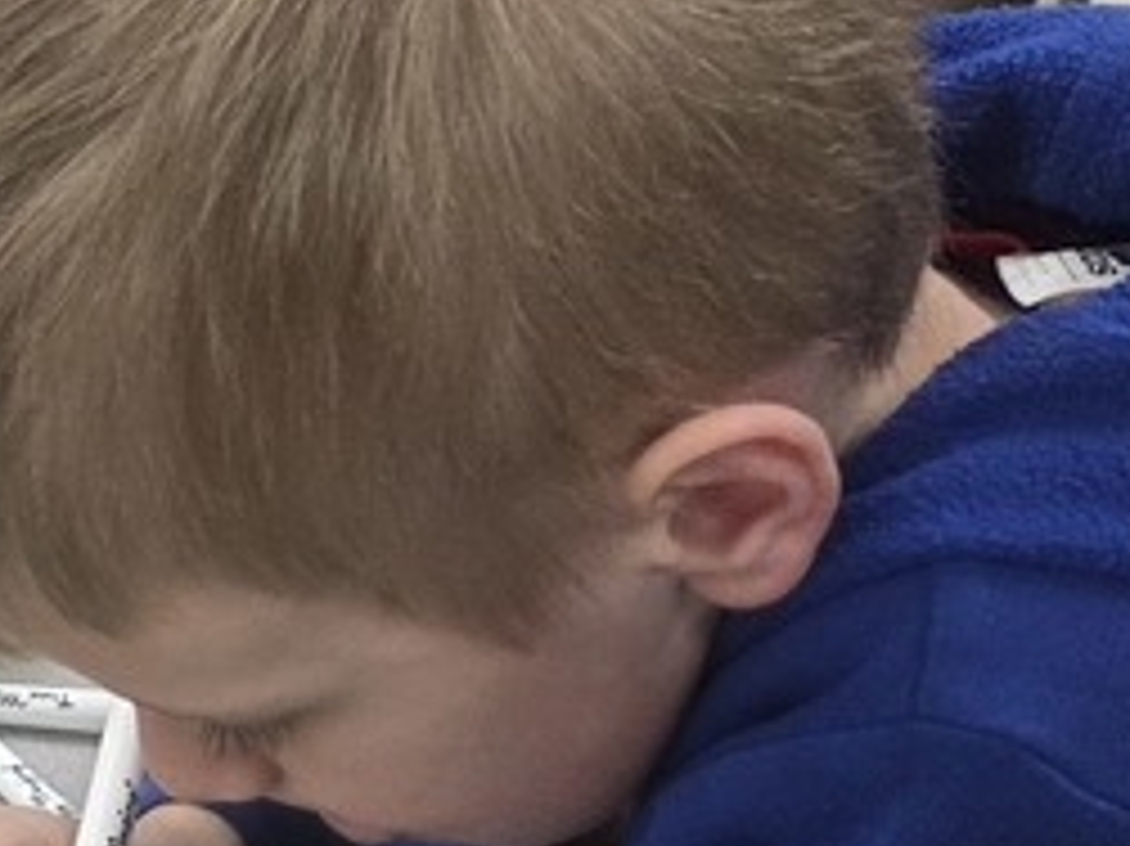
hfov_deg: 18.6
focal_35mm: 94
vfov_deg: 15.7
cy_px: 410
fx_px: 3067
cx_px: -545
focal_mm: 5.4
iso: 250
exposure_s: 1/120
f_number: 1.8
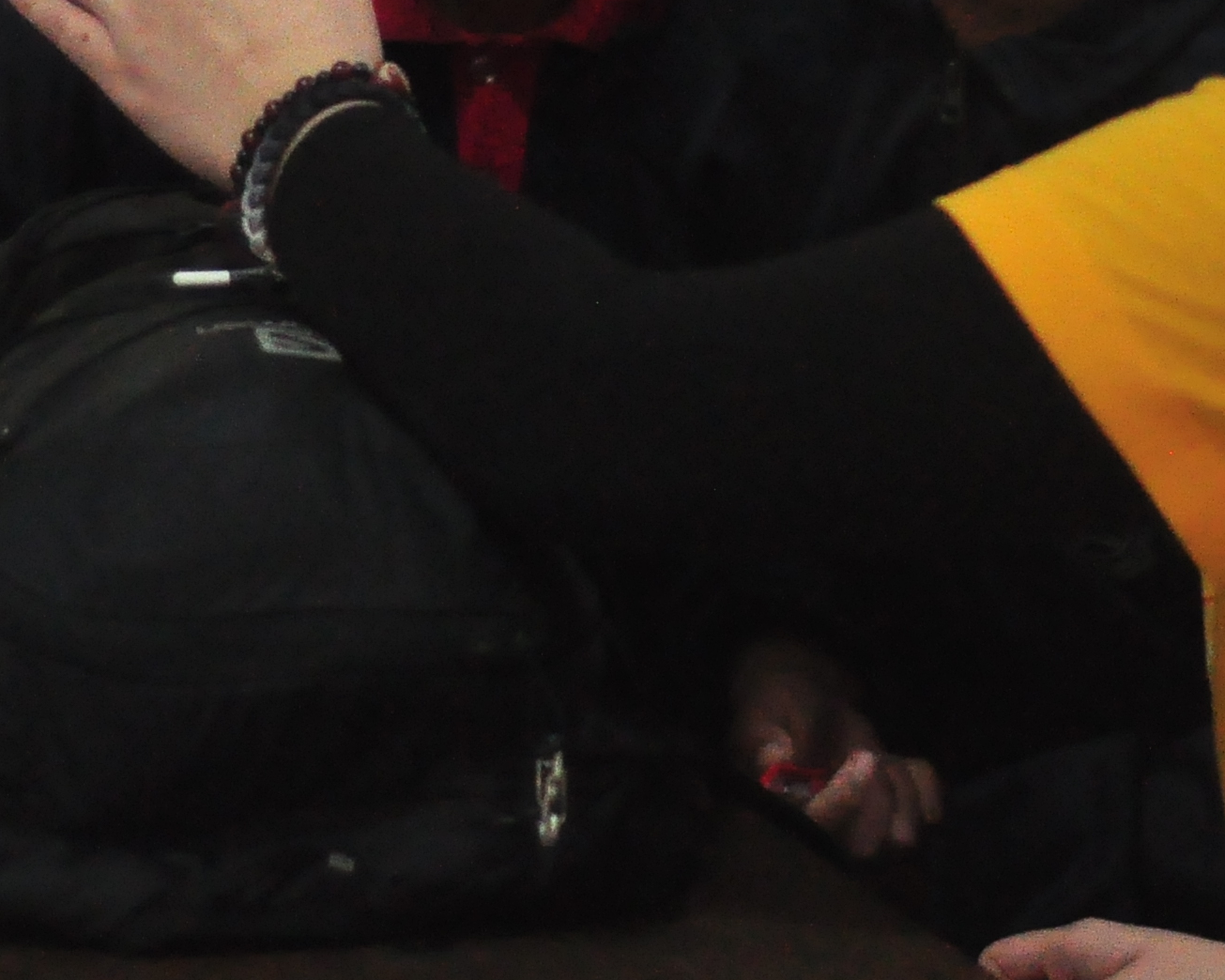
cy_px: -125
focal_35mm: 231
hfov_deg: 8.4
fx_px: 8375
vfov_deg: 6.7
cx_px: 462
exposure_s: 1/250
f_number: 1.8
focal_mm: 50
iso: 1600
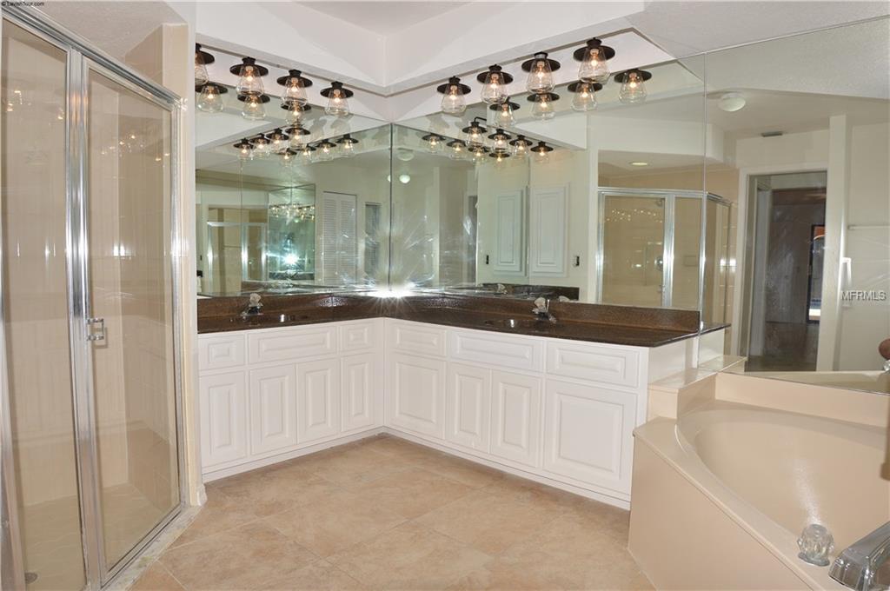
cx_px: 445
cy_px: 296
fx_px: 556
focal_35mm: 22
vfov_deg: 56.0
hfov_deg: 77.4
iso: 200
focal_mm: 15
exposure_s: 1/200
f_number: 7.1
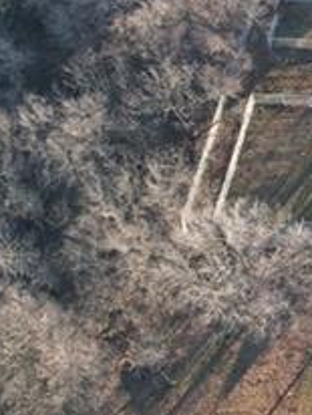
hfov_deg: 12.4
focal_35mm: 105
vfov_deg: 17.9
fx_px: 1259
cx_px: 626
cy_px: -60
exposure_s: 1/200
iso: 120
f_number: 2.8
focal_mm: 8.38
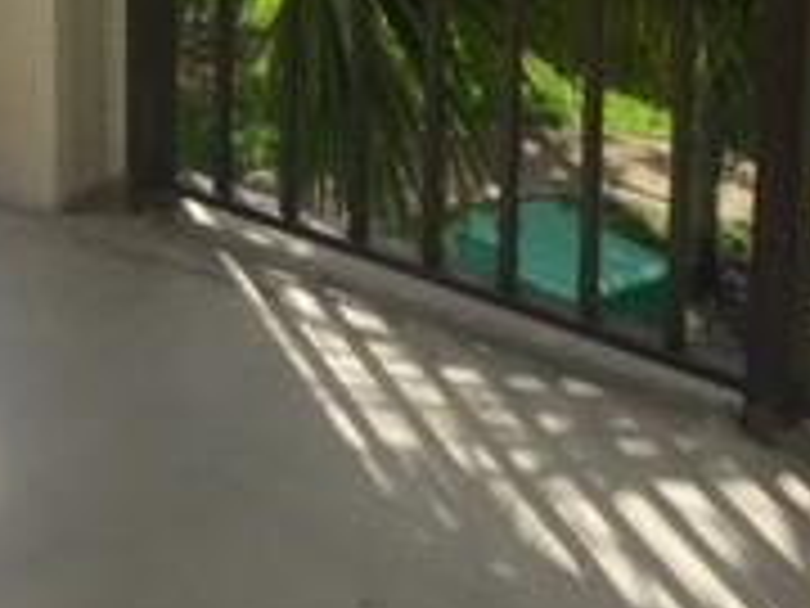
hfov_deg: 18.0
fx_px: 2410
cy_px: -374
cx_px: -189
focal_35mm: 103
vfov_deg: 13.3
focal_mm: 4.15
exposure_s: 1/1319
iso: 32
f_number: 2.2
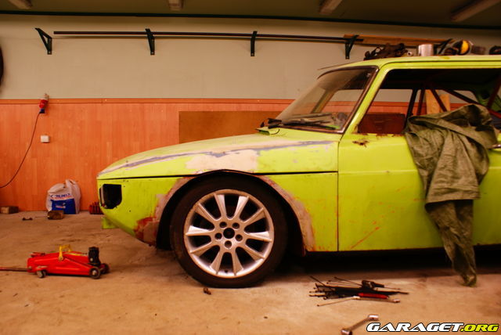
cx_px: 250
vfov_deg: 48.0
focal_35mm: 27
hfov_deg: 67.3
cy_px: 168
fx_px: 376
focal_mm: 18
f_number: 5.6
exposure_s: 1/6
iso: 100
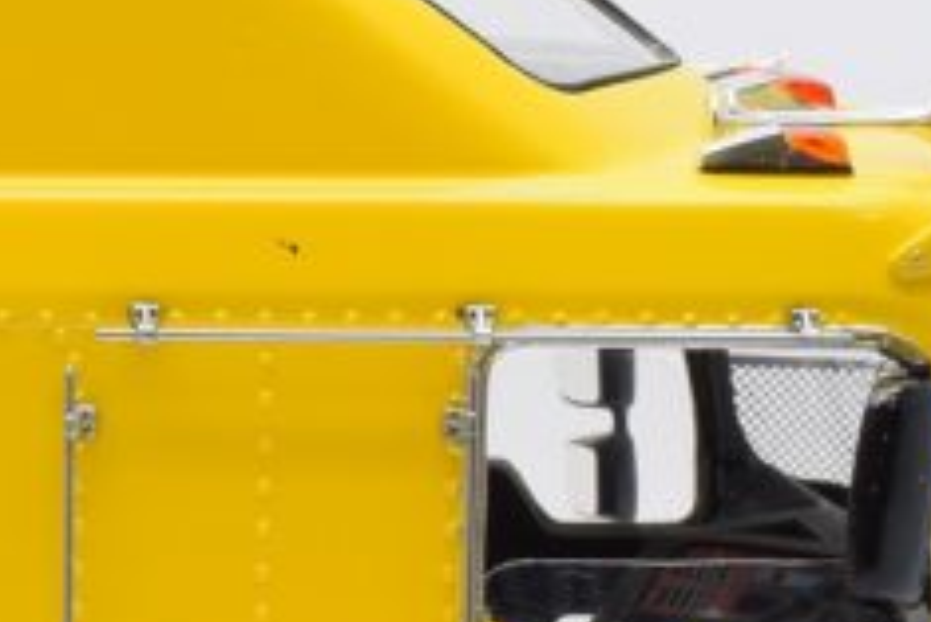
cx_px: -444
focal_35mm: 184
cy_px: 681
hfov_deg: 10.8
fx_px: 4761
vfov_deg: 7.4
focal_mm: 24
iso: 100
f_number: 20
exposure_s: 1/2.5
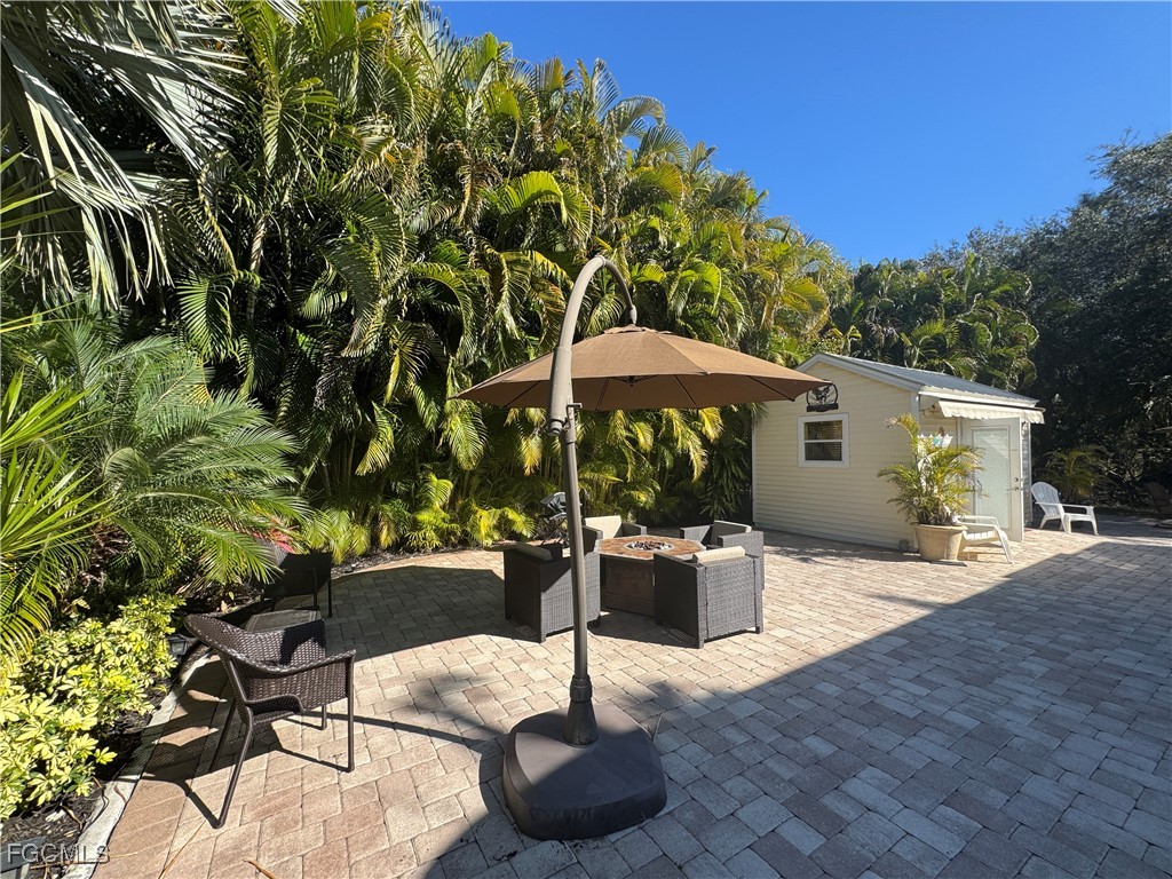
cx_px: 586
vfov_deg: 85.7
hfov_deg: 102.1
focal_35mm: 14
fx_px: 474
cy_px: 440
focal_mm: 2.22
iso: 40
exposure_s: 1/641
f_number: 2.2
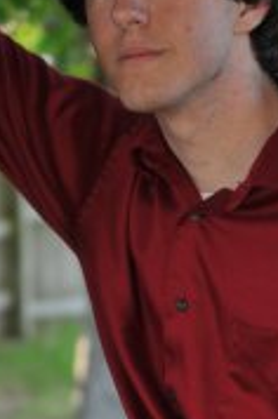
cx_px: 157
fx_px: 3241
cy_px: 428
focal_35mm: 279
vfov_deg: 7.4
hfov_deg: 4.9
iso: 200
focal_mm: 55
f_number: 2.8
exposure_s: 1/100
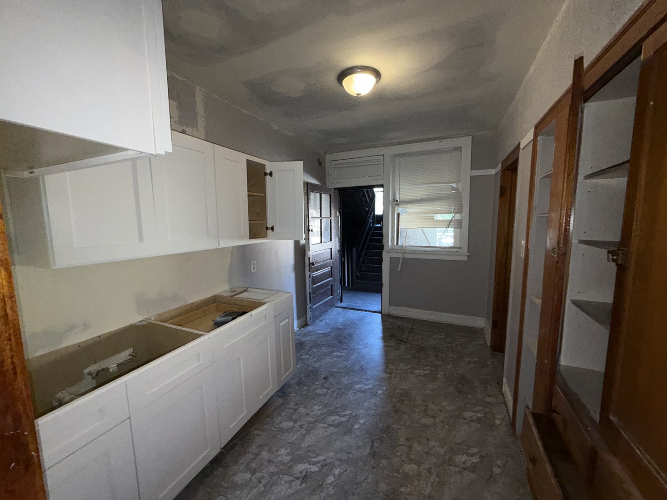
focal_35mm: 14
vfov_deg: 85.7
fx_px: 270
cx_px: 334
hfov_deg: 102.1
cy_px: 250
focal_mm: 2.22
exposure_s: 1/60
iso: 125
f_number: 2.2
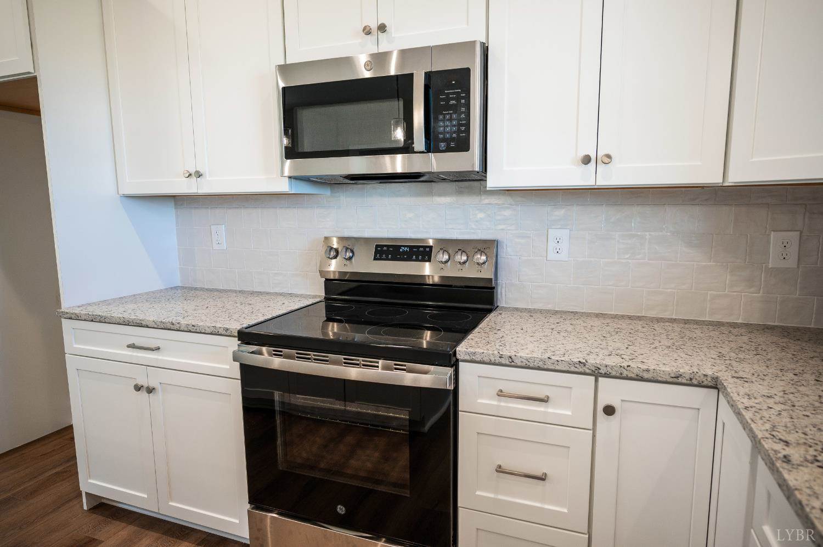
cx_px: 412
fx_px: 480
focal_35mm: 21
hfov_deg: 81.3
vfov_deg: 59.4
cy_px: 274
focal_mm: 21
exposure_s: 1/60
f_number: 4
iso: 400
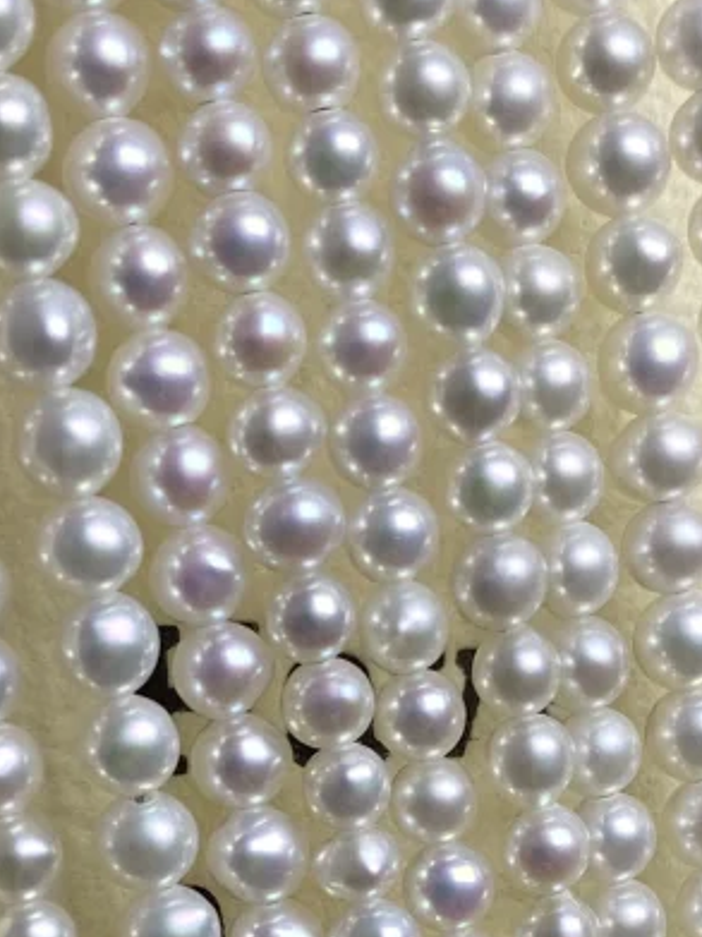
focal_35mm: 92
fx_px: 2489
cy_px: 1081
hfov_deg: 16.1
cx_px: 311
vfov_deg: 20.2
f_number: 1.8
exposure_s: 1/262
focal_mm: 4.25
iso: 32
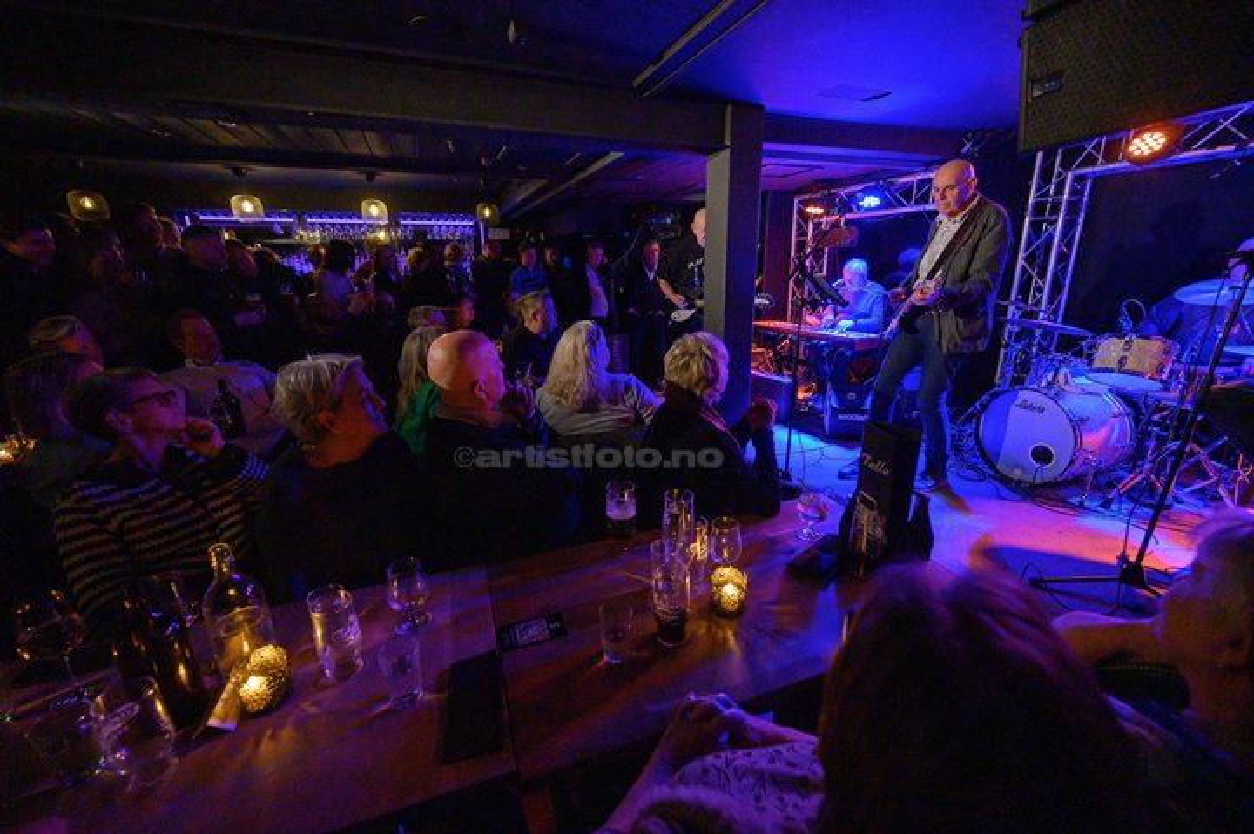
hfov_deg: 104.3
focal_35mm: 14
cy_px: 417
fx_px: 487
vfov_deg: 81.1
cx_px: 627
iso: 8000
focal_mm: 14
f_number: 4
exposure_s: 1/125
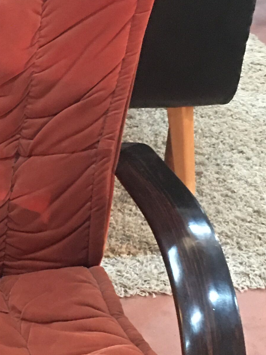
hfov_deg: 14.5
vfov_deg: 20.1
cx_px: -95
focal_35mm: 97
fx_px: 994
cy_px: 250
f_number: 2.2
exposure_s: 1/8
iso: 125
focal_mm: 4.15
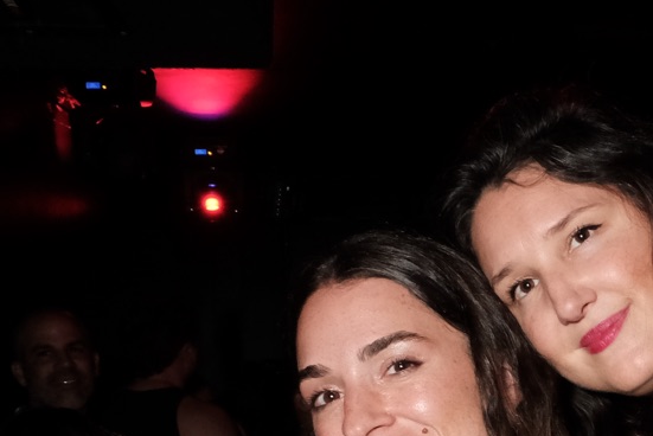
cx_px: 768
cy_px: 545
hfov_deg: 20.4
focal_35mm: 94
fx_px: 1706
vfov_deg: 14.1
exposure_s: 1/30
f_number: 11
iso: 2500
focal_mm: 18
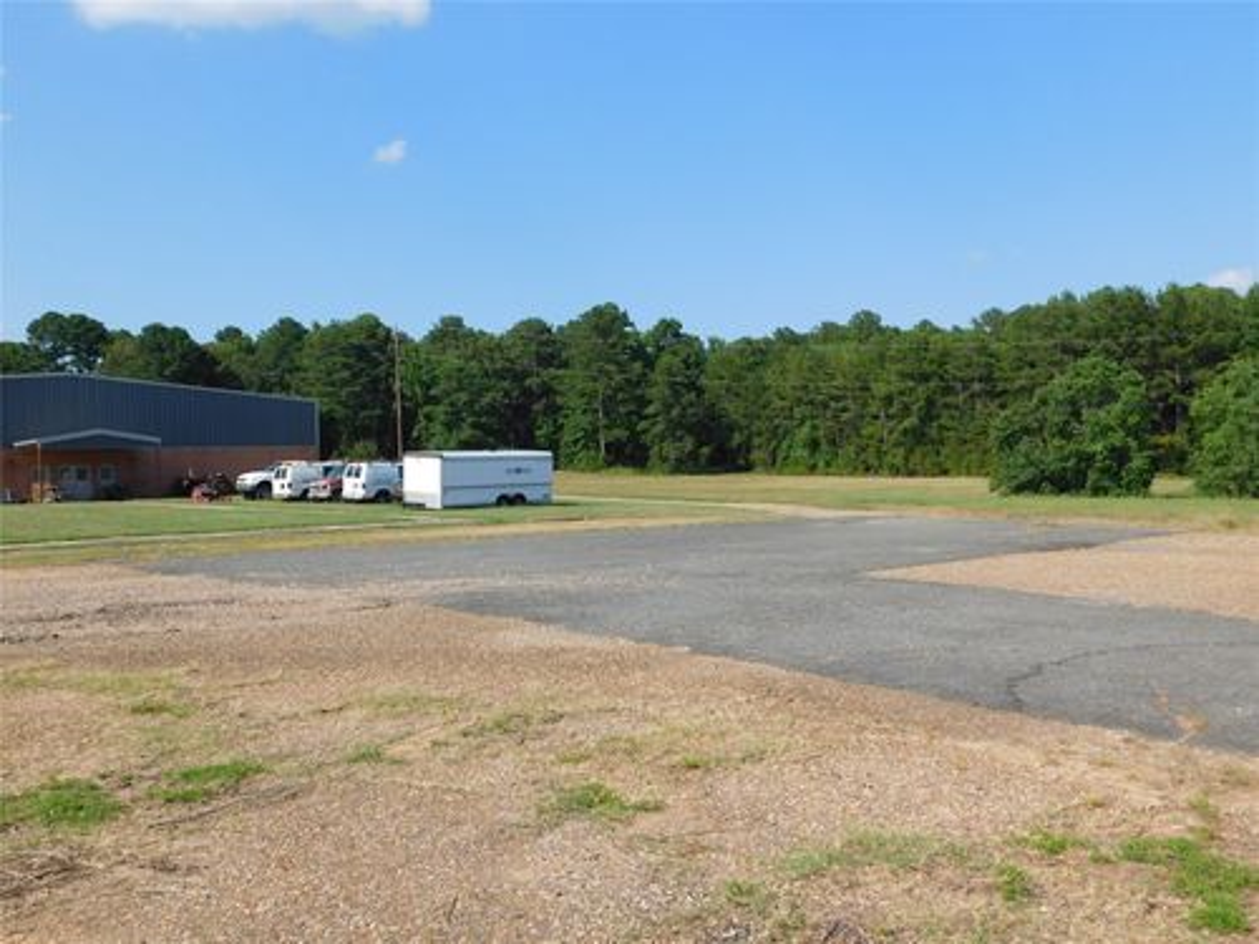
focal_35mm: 30
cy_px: 472
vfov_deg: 46.8
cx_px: 630
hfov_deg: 60.0
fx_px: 1091
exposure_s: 1/400
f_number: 6.4
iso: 125
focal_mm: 5.3
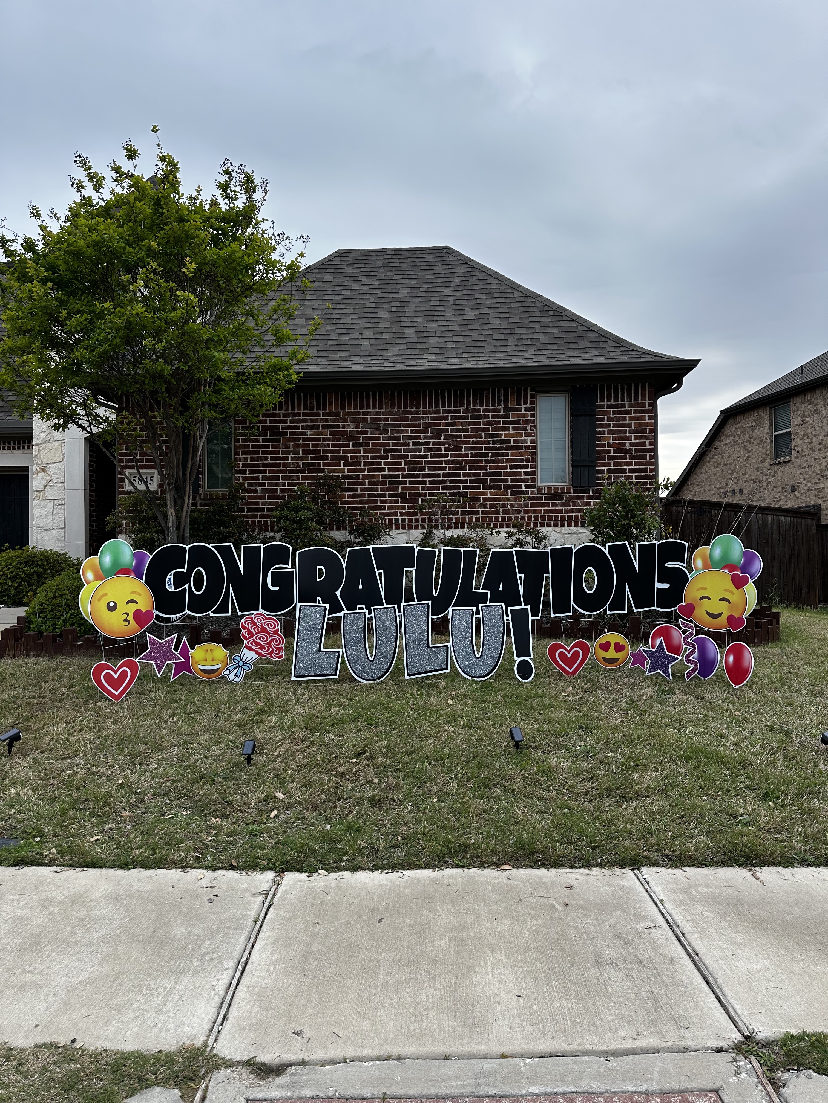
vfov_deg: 71.6
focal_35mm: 24
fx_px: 765
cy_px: 552
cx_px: 414
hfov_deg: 56.8
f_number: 1.78
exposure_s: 1/850
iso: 80
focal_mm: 6.86
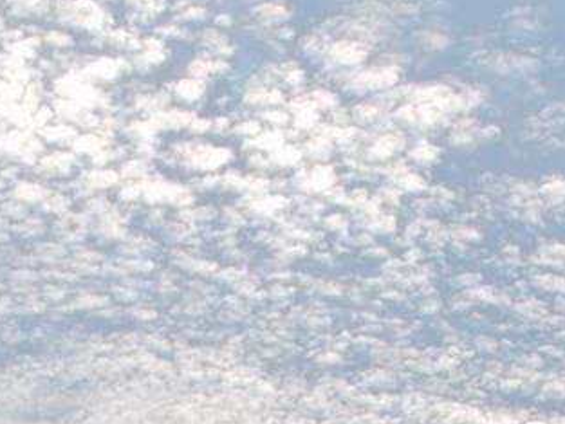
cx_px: 191
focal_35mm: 170
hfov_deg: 11.6
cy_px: 1057
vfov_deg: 8.0
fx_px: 2776
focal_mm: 18
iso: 100
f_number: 14
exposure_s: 1/200
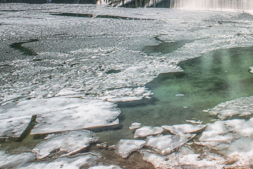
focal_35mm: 45
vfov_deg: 27.6
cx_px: 244
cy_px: -12
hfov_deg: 39.3
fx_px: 316
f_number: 16
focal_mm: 20
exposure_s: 8
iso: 100
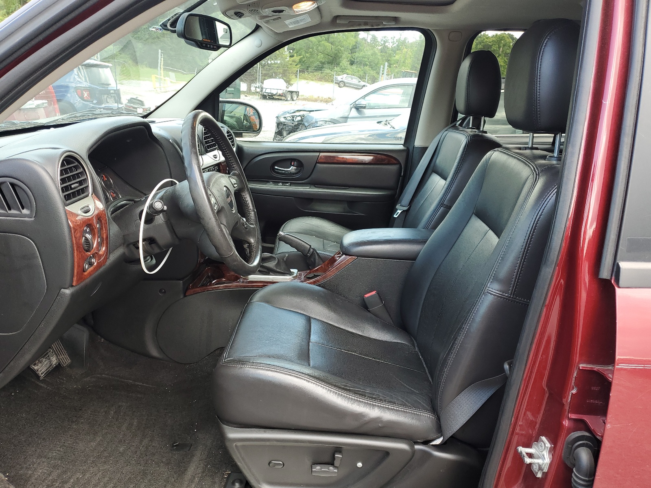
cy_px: 244
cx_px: 326
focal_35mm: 26
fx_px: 489
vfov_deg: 53.1
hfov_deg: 67.3
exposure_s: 1/179
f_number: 1.5
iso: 50
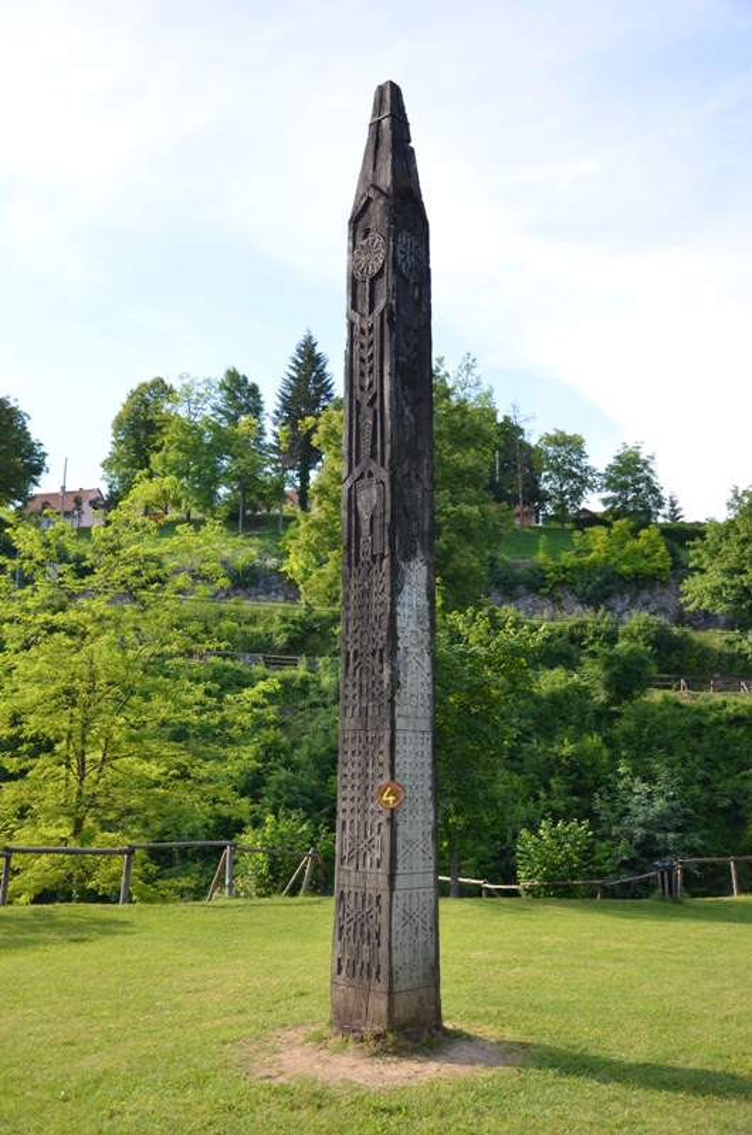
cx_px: 376
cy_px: 568
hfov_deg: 36.7
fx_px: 1133
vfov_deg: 53.2
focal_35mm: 36
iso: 100
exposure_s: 1/200
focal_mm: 24
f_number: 5.6
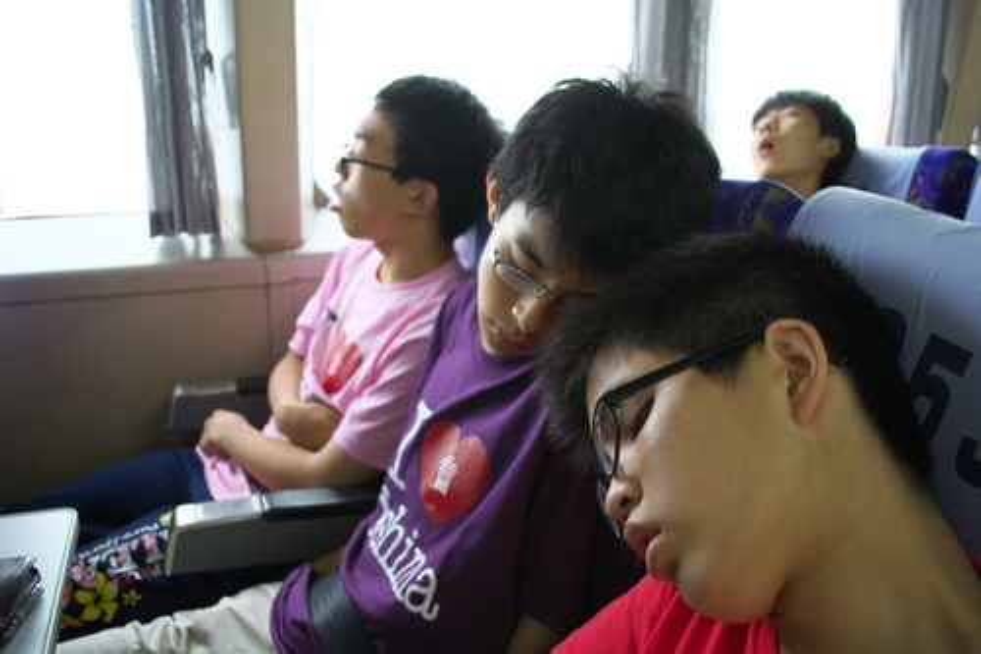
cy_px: 327
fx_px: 817
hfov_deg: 61.9
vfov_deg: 43.6
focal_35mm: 30
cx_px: 490
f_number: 3.8
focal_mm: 20
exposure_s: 1/40
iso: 400
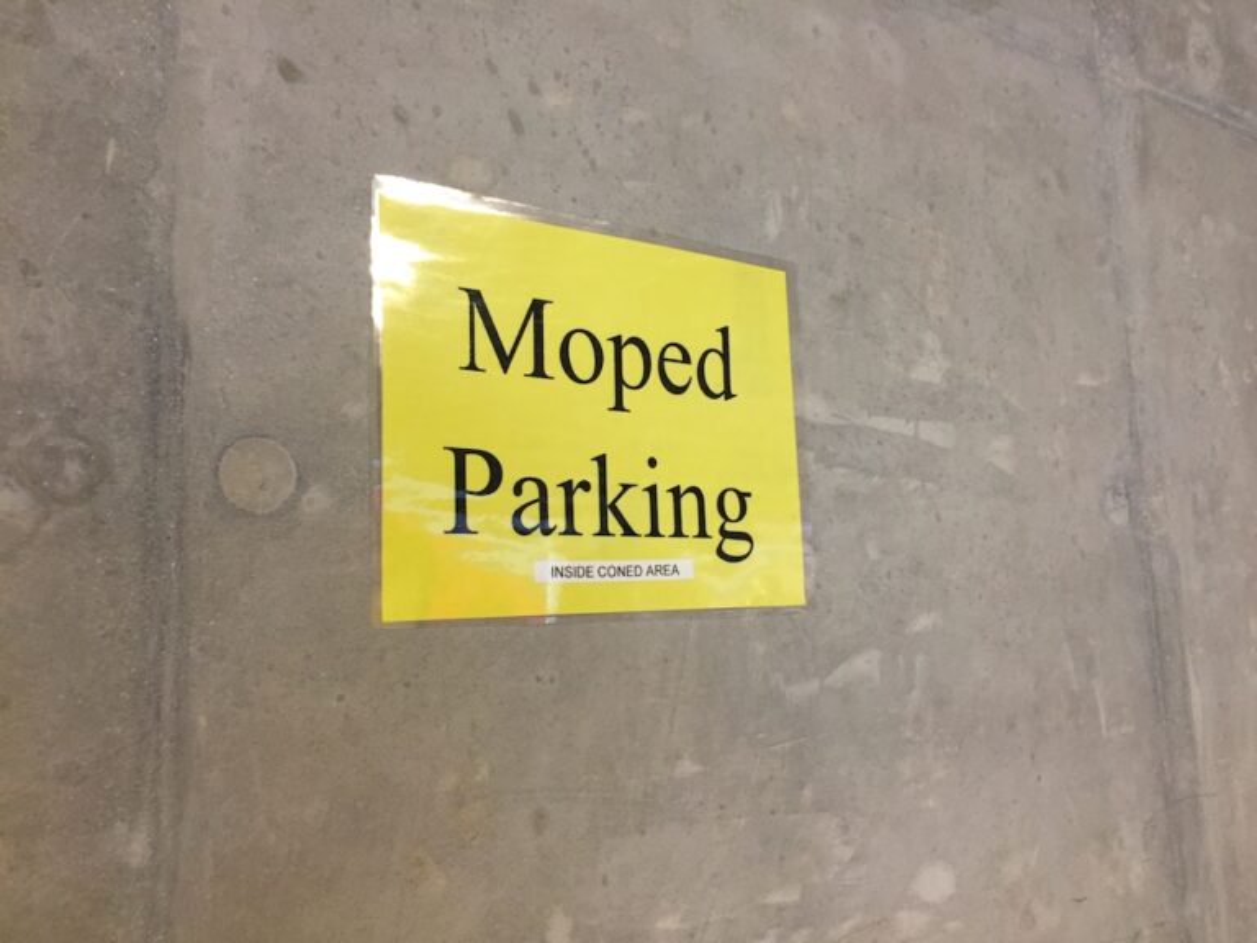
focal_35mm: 29
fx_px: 1053
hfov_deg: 61.7
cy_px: 472
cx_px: 628
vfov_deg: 48.2
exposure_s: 1/30
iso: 125
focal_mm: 4.15
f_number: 2.2
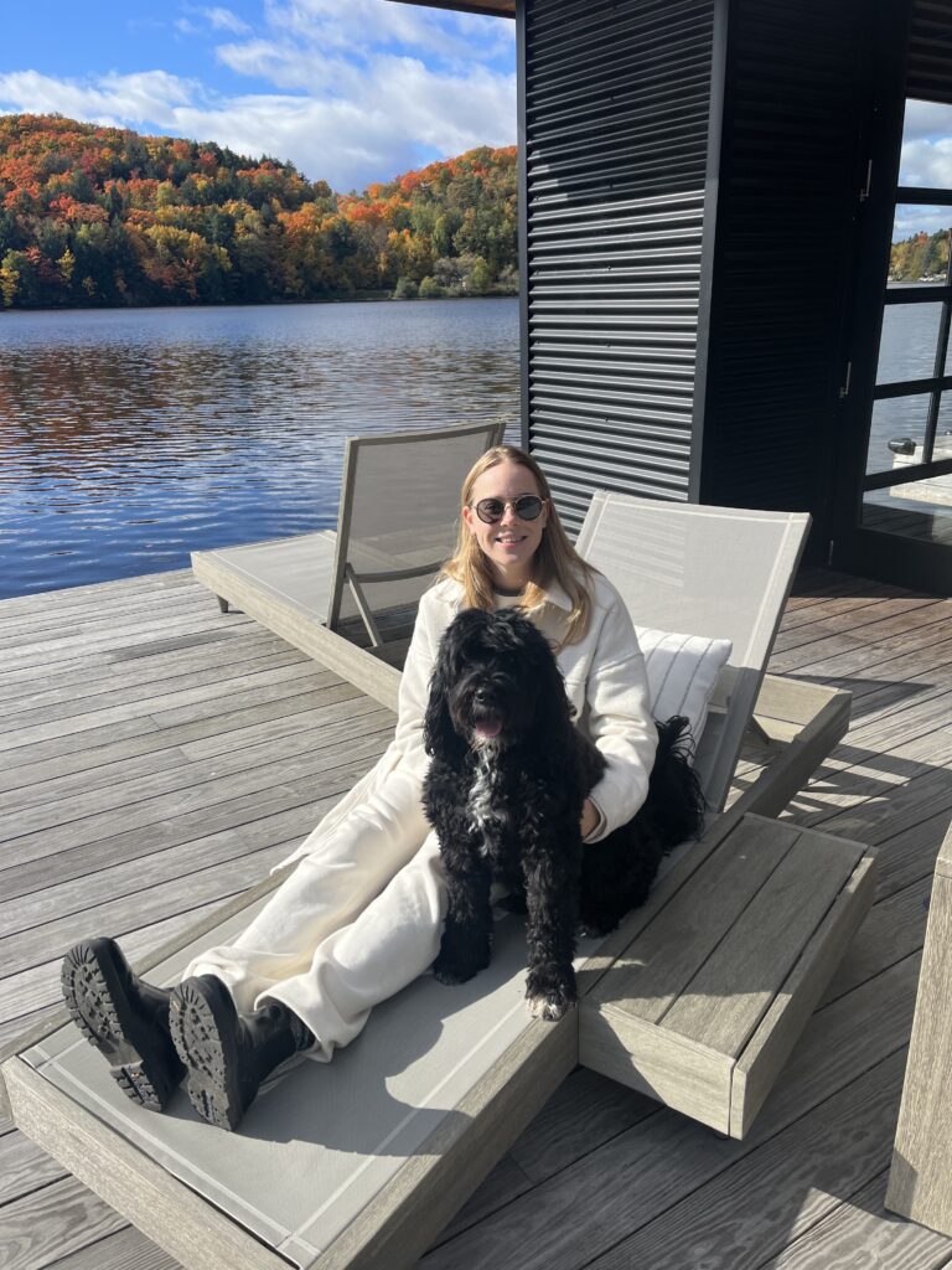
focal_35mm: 26
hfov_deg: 53.1
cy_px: 635
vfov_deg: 67.3
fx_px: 953
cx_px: 476
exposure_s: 1/2688
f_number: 1.6
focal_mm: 5.1
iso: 50
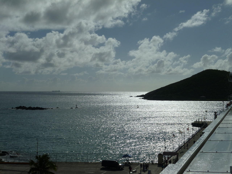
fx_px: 382
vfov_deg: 25.7
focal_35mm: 57
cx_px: 116
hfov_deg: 33.8
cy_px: 87
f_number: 14
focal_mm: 10.3
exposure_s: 1/640
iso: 80
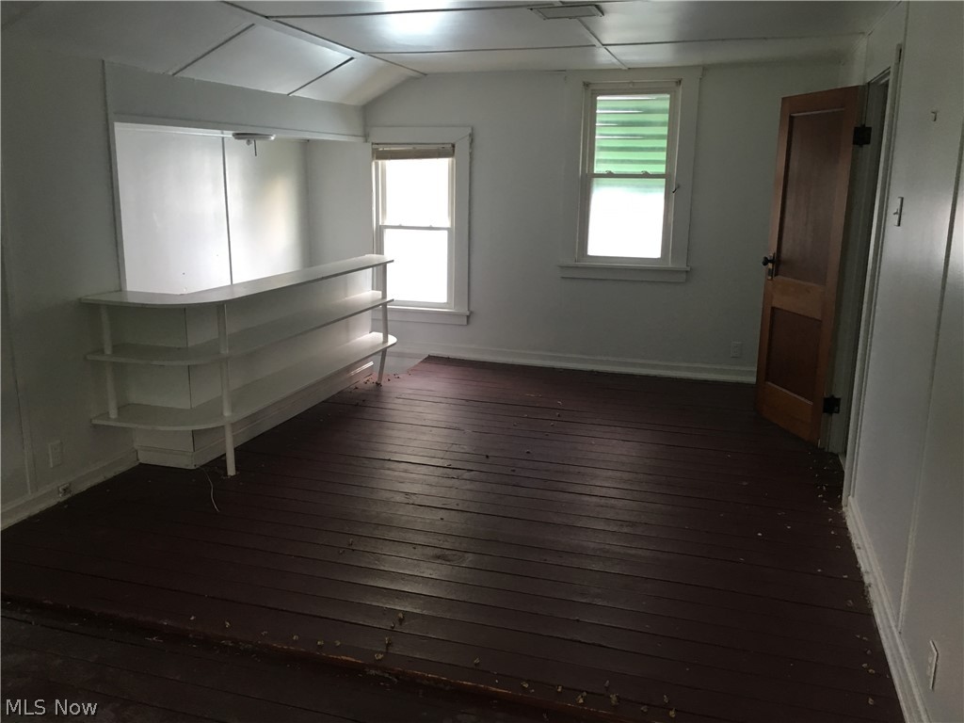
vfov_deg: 48.2
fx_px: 808
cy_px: 362
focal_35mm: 29
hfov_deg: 61.7
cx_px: 482
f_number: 2.2
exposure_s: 1/30
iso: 80
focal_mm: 4.15
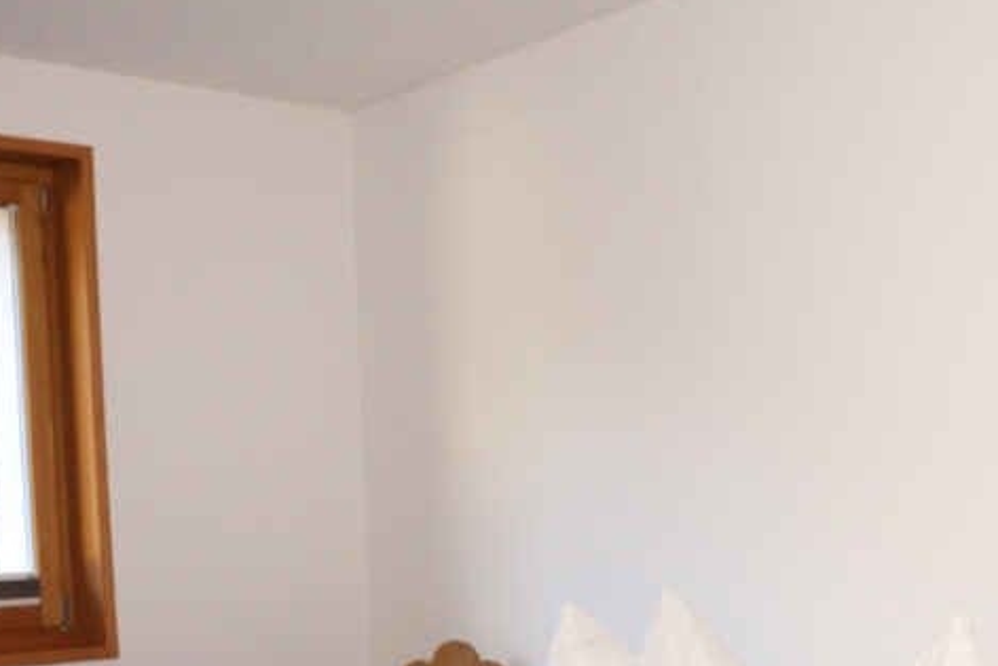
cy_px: 787
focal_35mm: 61
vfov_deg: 20.9
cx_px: 713
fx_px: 1691
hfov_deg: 32.4
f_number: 4
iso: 320
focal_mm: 16
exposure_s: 1/60
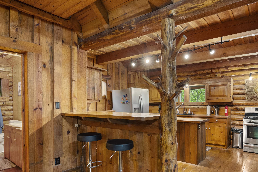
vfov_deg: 56.8
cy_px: 103
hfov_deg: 78.5
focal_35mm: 22
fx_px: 158
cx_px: 136
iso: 1600
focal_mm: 16
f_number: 5.6
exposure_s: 1/6
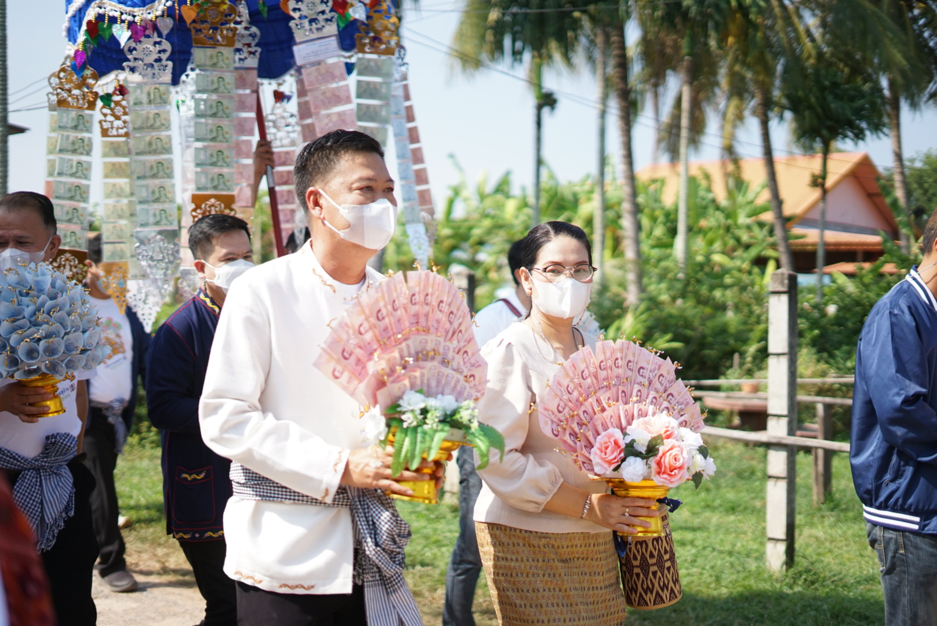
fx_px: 1302
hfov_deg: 39.6
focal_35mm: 50
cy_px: 313
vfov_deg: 27.0
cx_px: 468
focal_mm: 50
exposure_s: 1/8000
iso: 400
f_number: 1.8
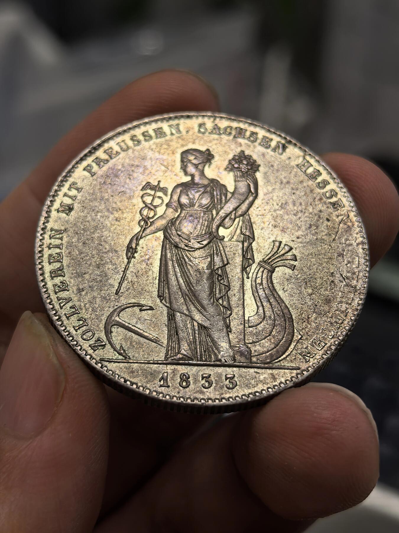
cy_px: 266
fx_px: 830
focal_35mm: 54
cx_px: 200
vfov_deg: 35.5
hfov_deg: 27.0
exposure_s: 1/100
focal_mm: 6.98
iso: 50
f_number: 2
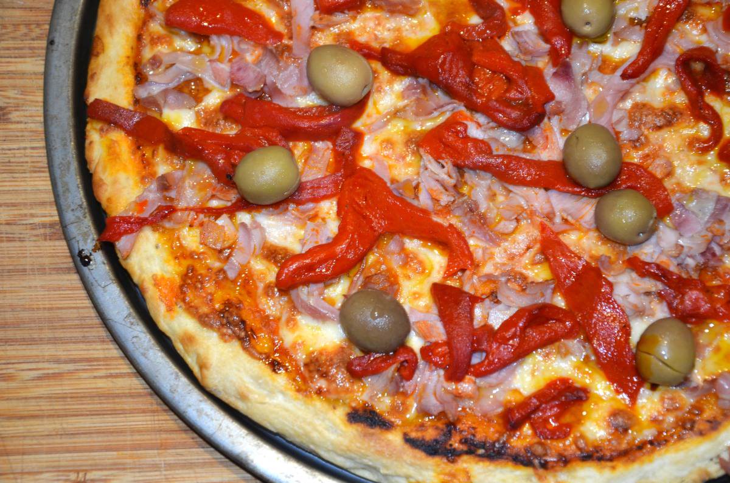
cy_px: 242
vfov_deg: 13.0
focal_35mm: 105
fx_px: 2124
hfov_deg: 19.5
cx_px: 365
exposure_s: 1/30
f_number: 5.6
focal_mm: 70
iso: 200
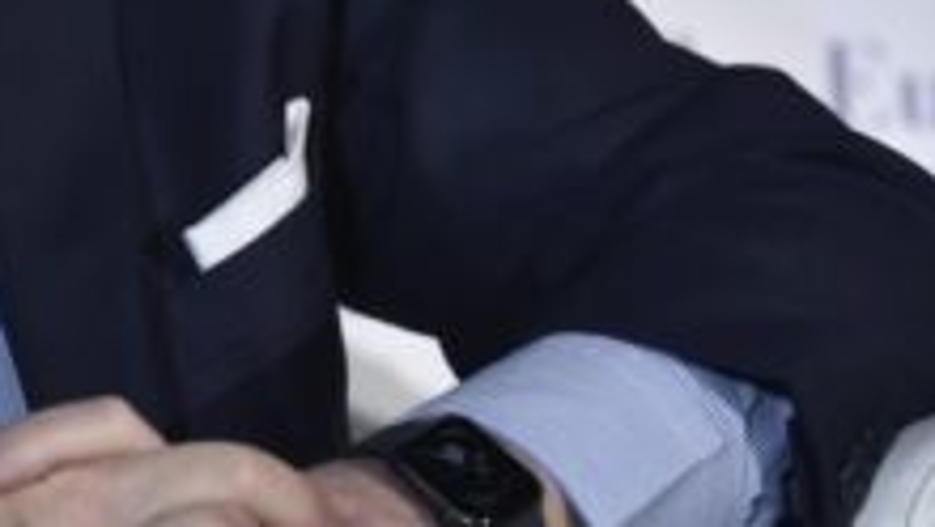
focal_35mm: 405
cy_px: -49
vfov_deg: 3.0
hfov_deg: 5.3
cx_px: -370
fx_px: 10046
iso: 2000
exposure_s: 1/160
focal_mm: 122
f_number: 5.6
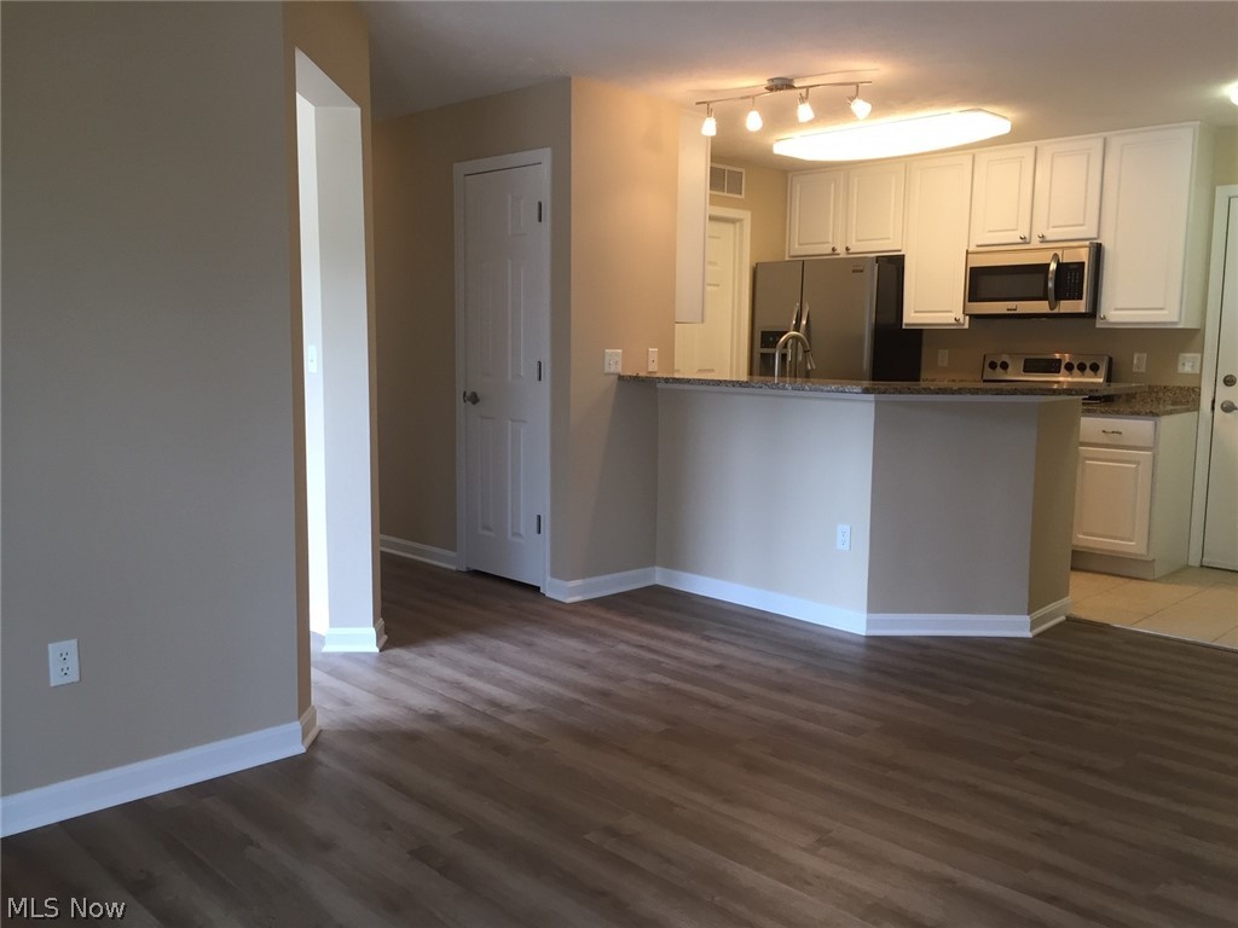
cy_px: 464
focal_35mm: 29
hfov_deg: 61.7
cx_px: 619
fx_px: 1037
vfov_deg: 48.2
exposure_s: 1/40
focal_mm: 4.15
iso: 40
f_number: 2.2
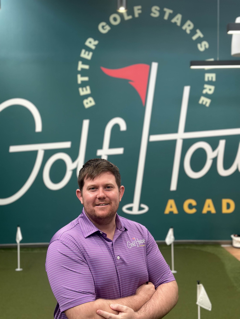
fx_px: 444
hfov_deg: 30.3
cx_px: 120
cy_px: 160
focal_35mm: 48
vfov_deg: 39.7
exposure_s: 1/135
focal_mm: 6.86
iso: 64
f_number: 1.78
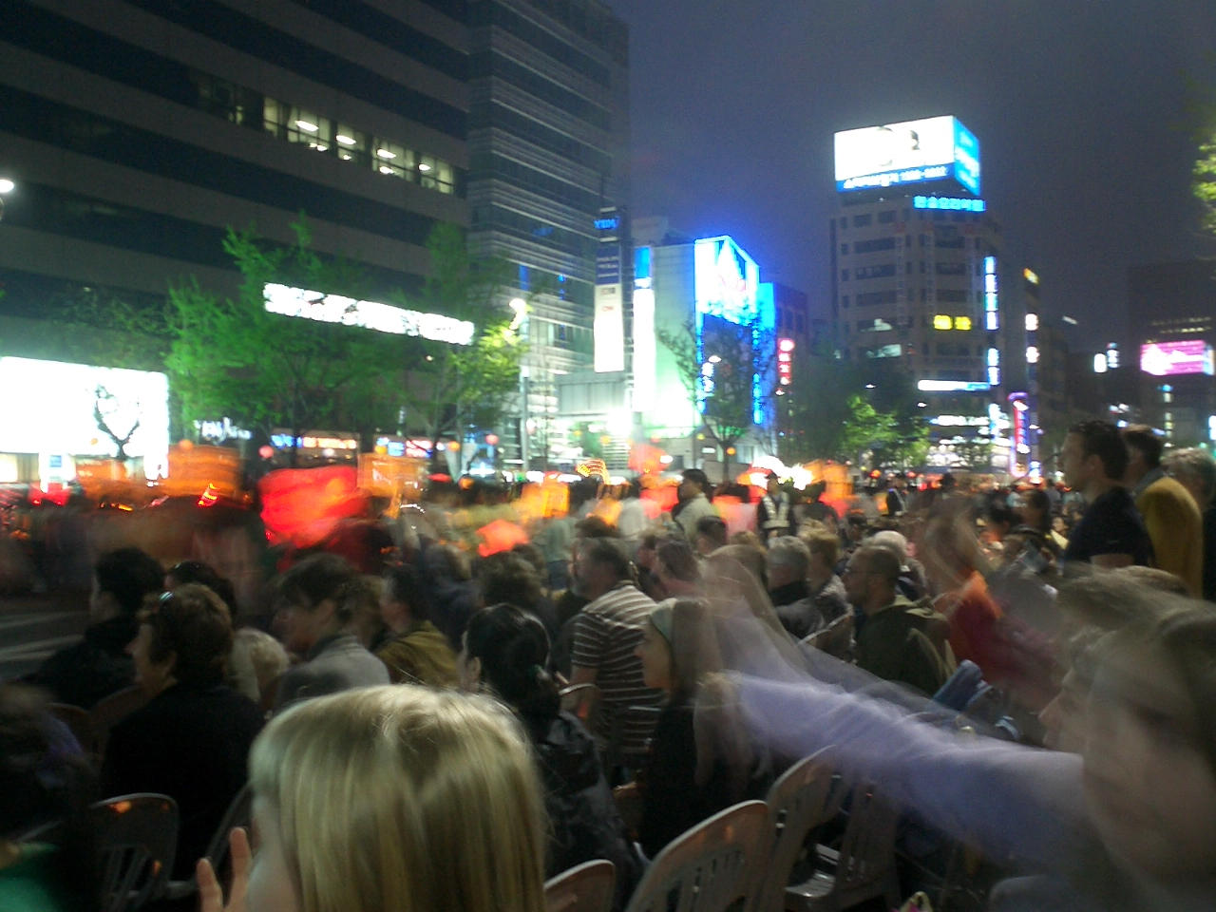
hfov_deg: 50.1
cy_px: 456
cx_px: 608
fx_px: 1300
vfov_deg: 38.7
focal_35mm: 37
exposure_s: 1/2
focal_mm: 5.6
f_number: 3.5
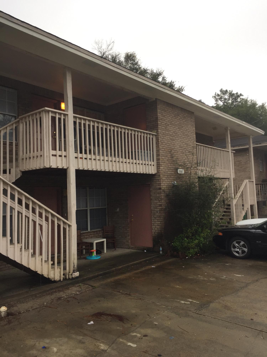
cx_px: 134
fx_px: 298
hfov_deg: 48.2
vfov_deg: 61.7
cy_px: 178
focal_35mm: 29
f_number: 2.2
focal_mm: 4.15
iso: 32
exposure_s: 1/120
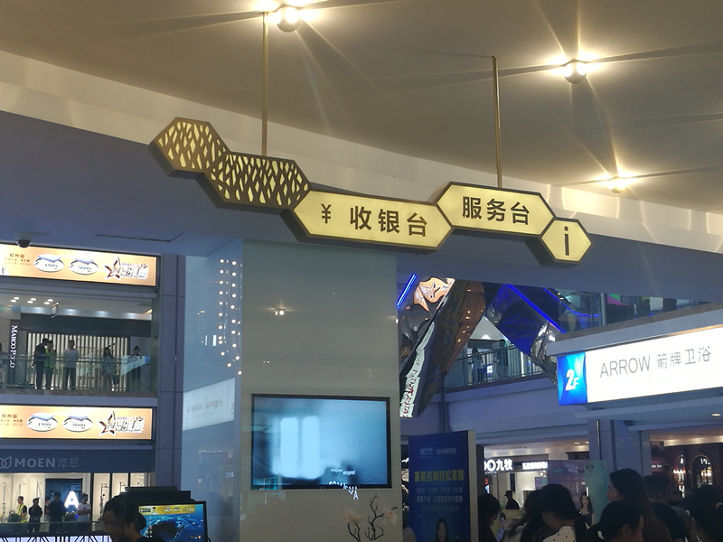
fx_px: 1170
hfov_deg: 34.3
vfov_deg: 26.1
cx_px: 362
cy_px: 271
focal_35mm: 56
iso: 100
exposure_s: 1/50
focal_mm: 4.5
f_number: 2.2
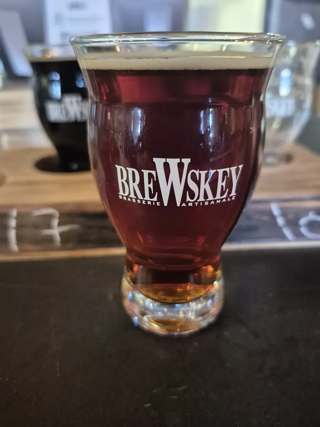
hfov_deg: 58.9
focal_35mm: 23
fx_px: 283
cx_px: 160
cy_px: 214
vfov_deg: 73.9
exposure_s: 1/30
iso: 1600
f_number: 1.8
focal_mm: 5.4
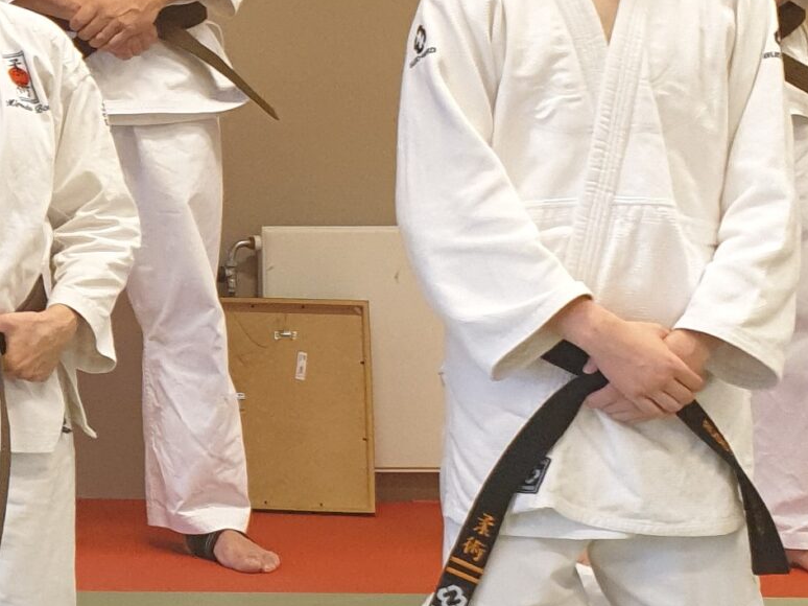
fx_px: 2007
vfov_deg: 17.2
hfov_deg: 19.4
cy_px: 308
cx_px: -452
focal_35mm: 86
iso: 125
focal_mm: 4.3
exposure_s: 1/50
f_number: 2.4
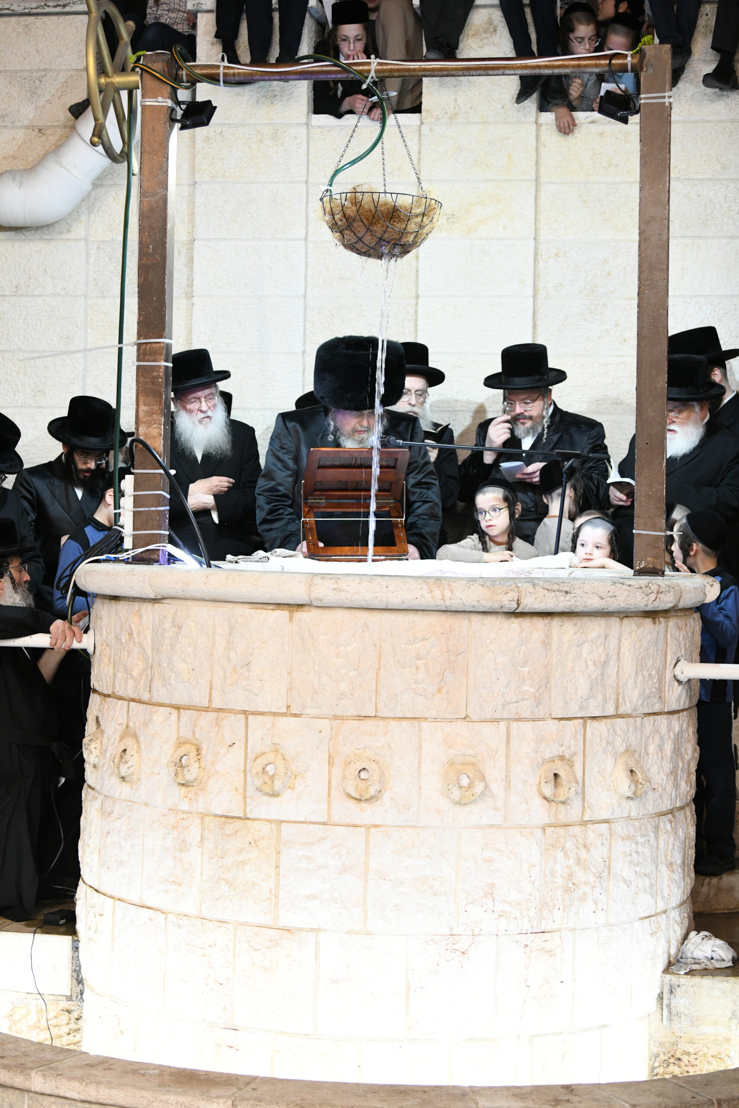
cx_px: 370
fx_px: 2155
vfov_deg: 28.8
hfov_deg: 19.5
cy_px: 554
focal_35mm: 70
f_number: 4
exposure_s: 1/100
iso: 2500
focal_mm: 70
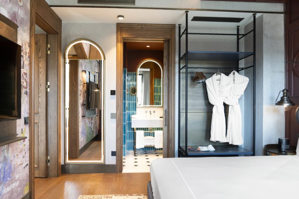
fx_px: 199
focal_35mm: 24
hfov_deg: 73.7
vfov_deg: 53.1
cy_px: 102
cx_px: 151
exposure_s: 1/80
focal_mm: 20
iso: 800
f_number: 3.5
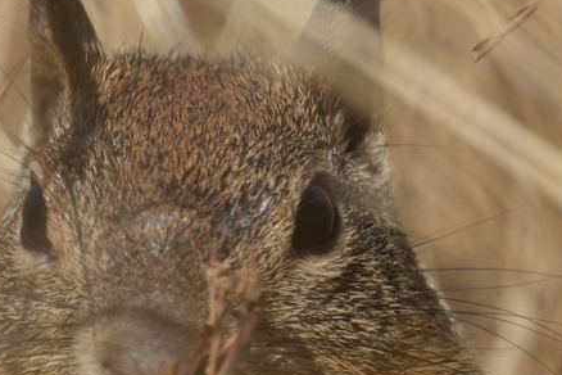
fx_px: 46158
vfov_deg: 0.5
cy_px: 392
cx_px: 158
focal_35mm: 2957
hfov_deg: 0.7
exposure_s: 1/2500
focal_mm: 600
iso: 400
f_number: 5.6
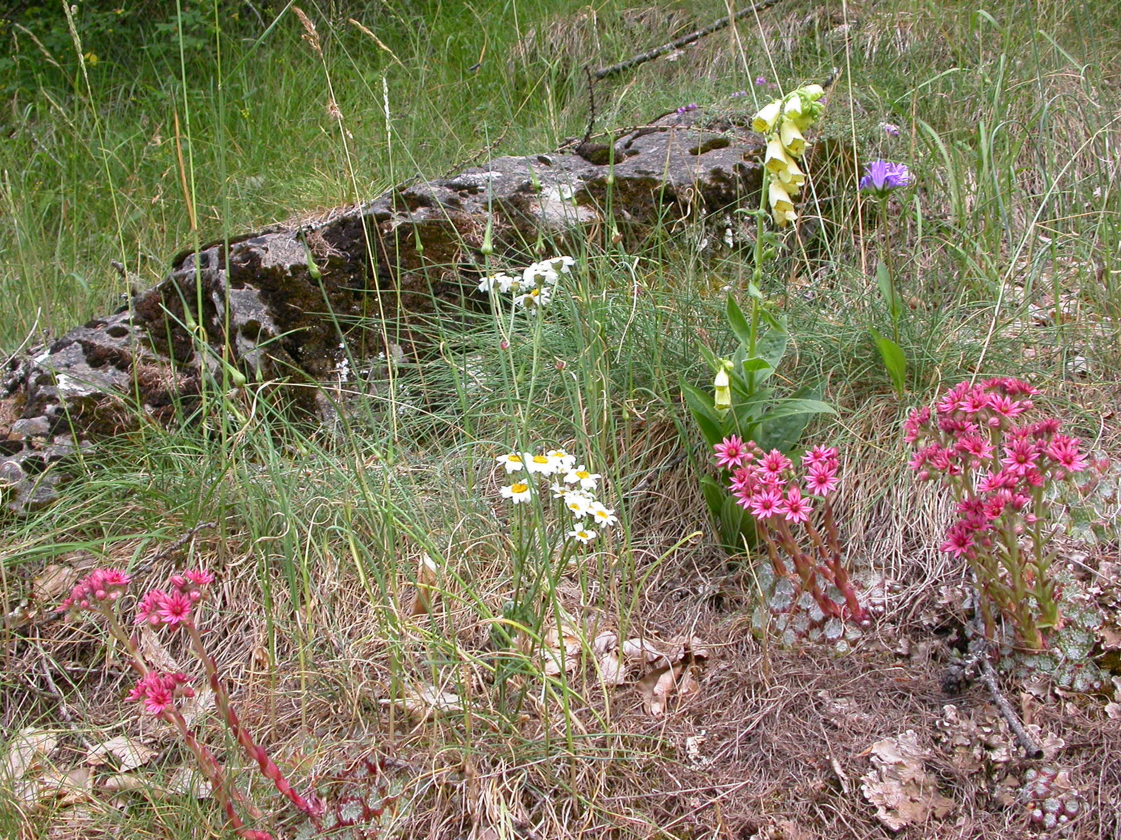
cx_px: 560
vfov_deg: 37.7
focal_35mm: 38
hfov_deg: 49.0
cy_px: 420
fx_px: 1231
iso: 100
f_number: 4.7
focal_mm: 7.85
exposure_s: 1/51.4
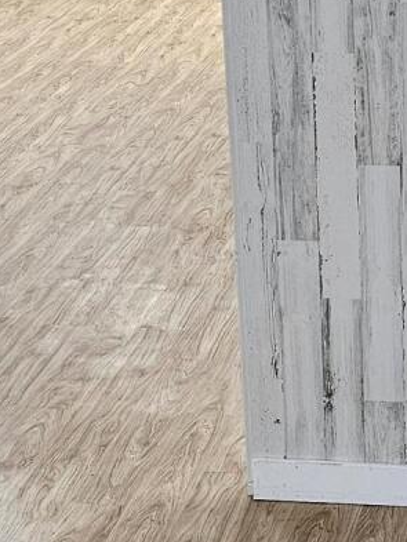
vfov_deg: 16.8
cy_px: 279
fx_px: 1833
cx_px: 389
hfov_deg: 12.5
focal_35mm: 117
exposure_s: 1/120
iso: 320
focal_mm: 6.3
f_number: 1.7
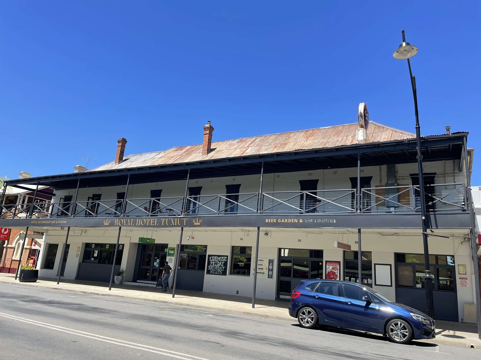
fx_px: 361
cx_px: 240
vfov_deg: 53.1
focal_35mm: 26
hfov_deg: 67.3
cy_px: 180
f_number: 1.6
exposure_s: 1/2257
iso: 32
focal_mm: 4.2
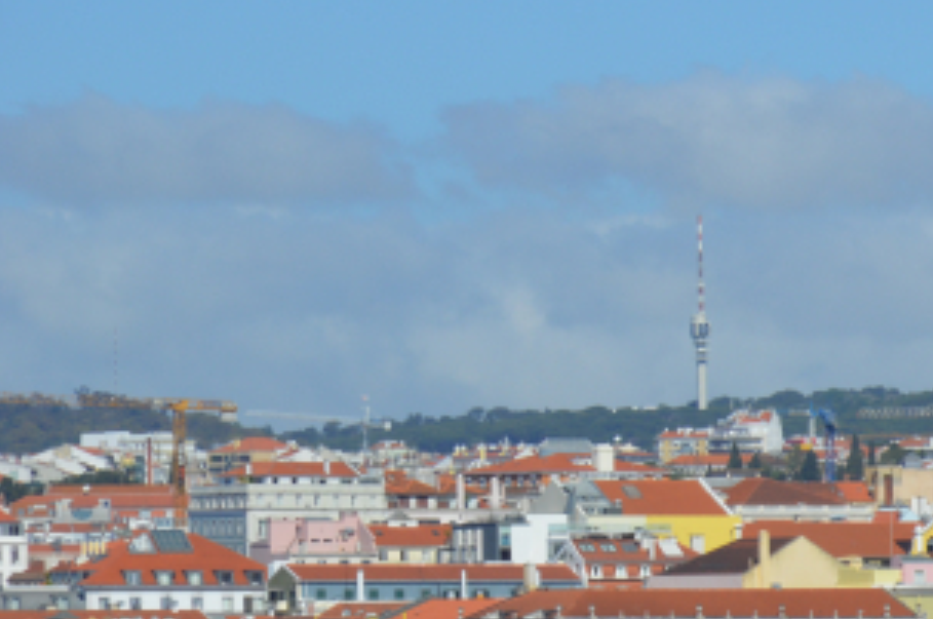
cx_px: 1226
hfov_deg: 4.9
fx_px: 10772
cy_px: 742
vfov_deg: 3.3
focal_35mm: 416
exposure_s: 1/320
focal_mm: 105
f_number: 9
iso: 100
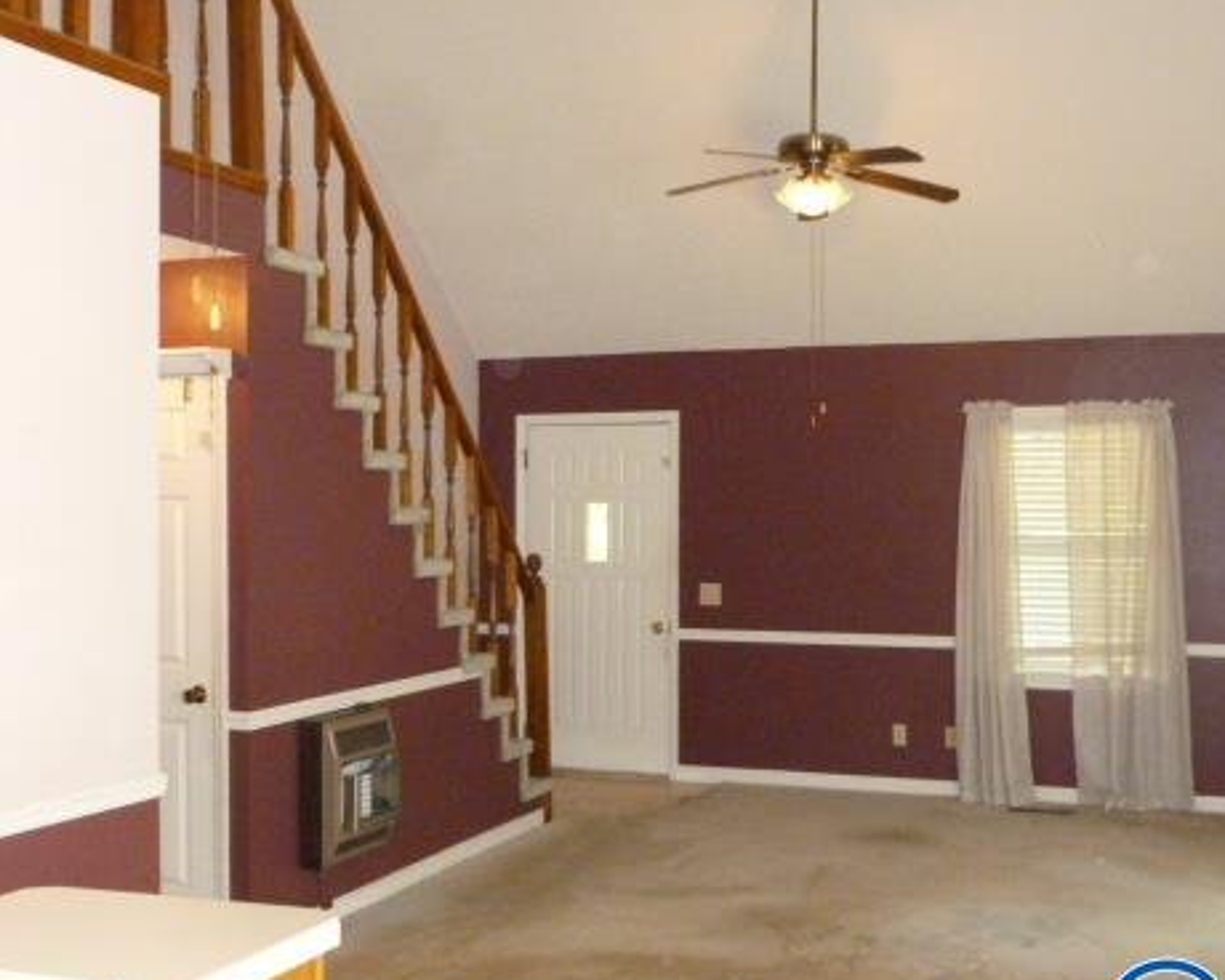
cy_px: 503
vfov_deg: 39.2
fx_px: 1378
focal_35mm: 38
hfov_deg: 47.5
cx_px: 764
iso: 800
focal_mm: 5
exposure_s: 1/60
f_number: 3.3
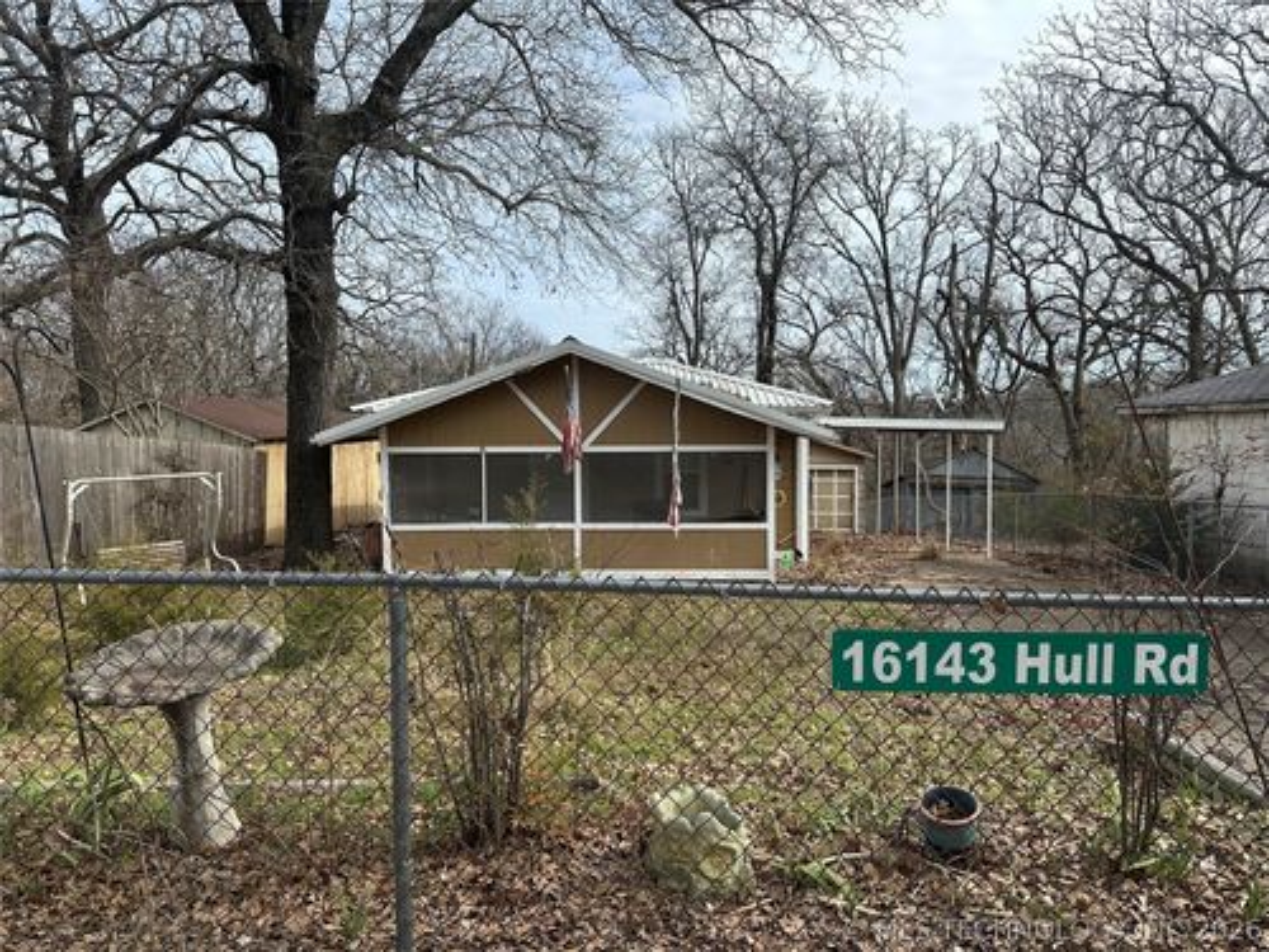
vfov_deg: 56.8
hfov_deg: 71.6
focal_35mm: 24
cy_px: 476
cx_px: 634
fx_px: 880
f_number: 1.78
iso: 80
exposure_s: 1/3356
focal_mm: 6.86
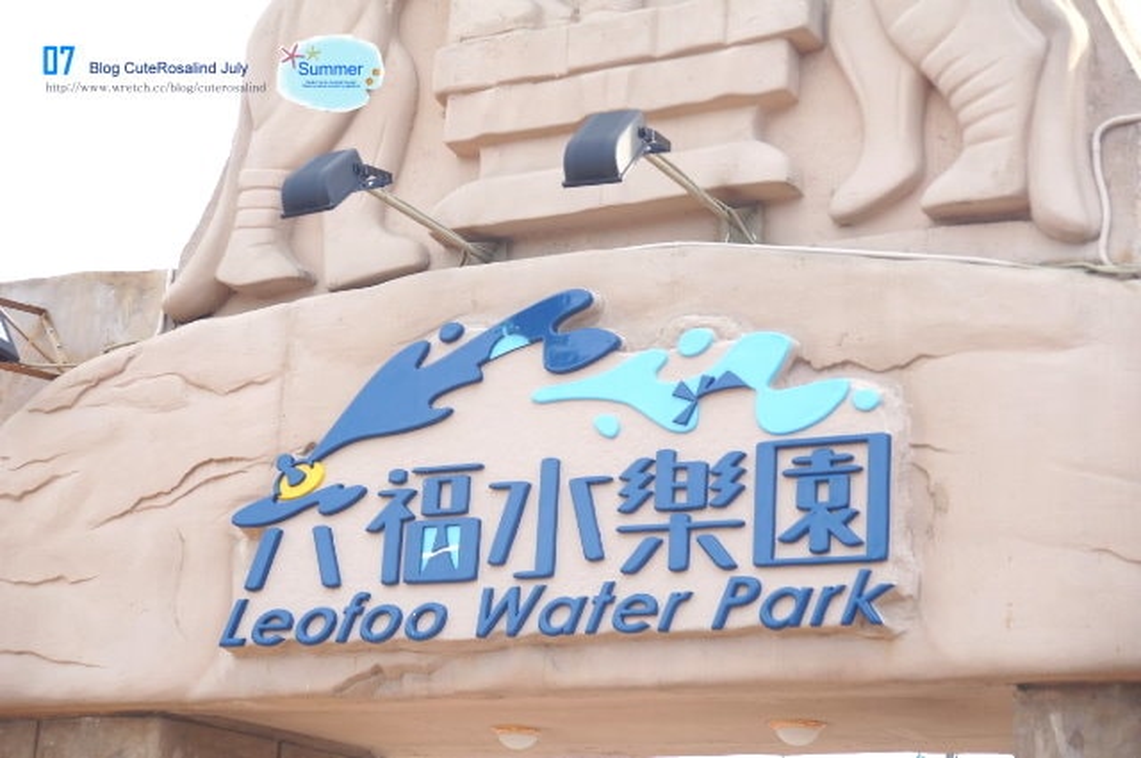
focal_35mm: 75
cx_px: 570
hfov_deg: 27.0
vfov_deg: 18.1
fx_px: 2374
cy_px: 379
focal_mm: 50
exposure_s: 1/125
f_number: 4.5
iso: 100
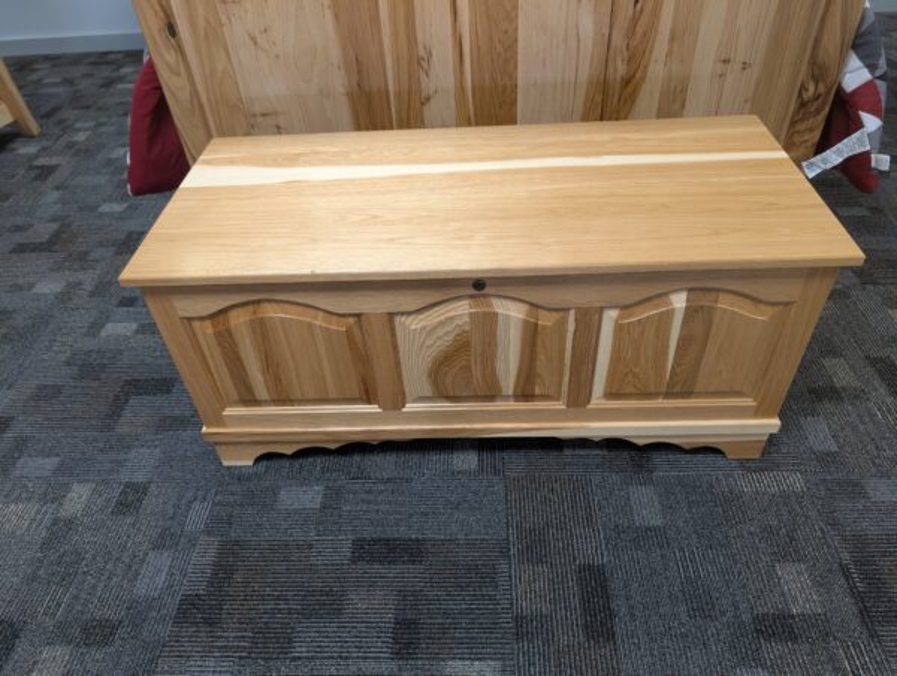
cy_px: 338
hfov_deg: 71.5
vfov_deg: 57.0
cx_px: 448
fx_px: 623
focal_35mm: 24
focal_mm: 6.9
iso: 245
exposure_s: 1/120
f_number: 1.68
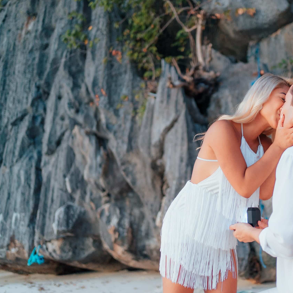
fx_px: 431
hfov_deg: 36.8
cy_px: 147
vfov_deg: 37.6
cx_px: 214
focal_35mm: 45
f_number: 1.8
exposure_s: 1/125
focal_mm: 35
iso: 500
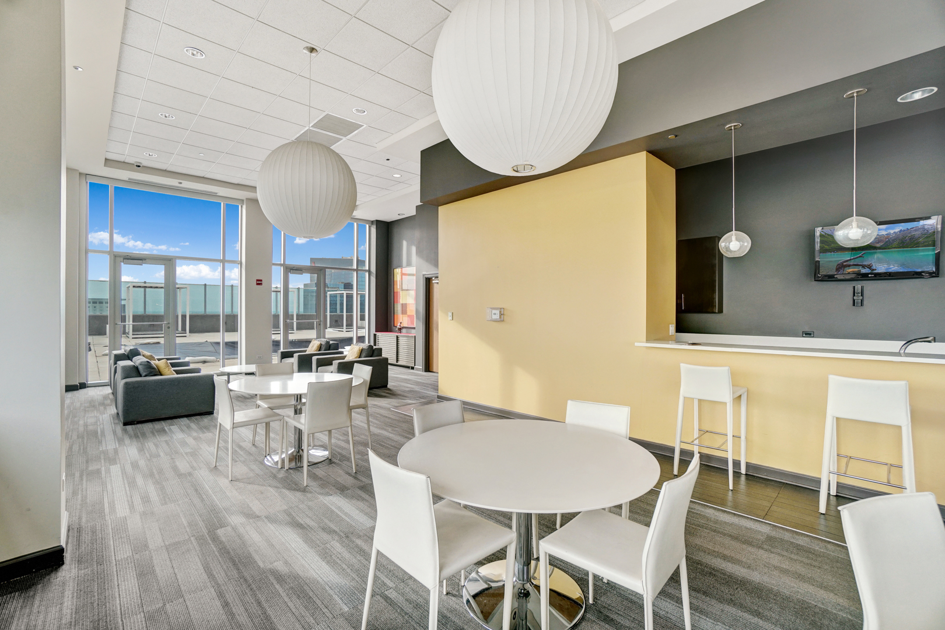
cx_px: 472
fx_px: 394
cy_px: 315
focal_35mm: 15
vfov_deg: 77.3
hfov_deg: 100.4
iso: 400
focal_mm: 10
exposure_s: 1/50
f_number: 5
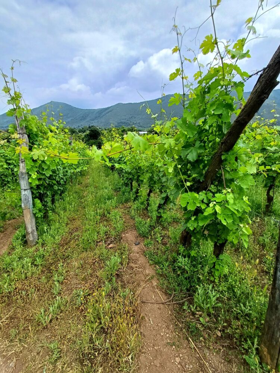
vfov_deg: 94.5
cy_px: 186
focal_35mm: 16
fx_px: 173
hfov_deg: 78.1
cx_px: 140
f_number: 2.2
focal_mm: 1.64
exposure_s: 1/1250
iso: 40
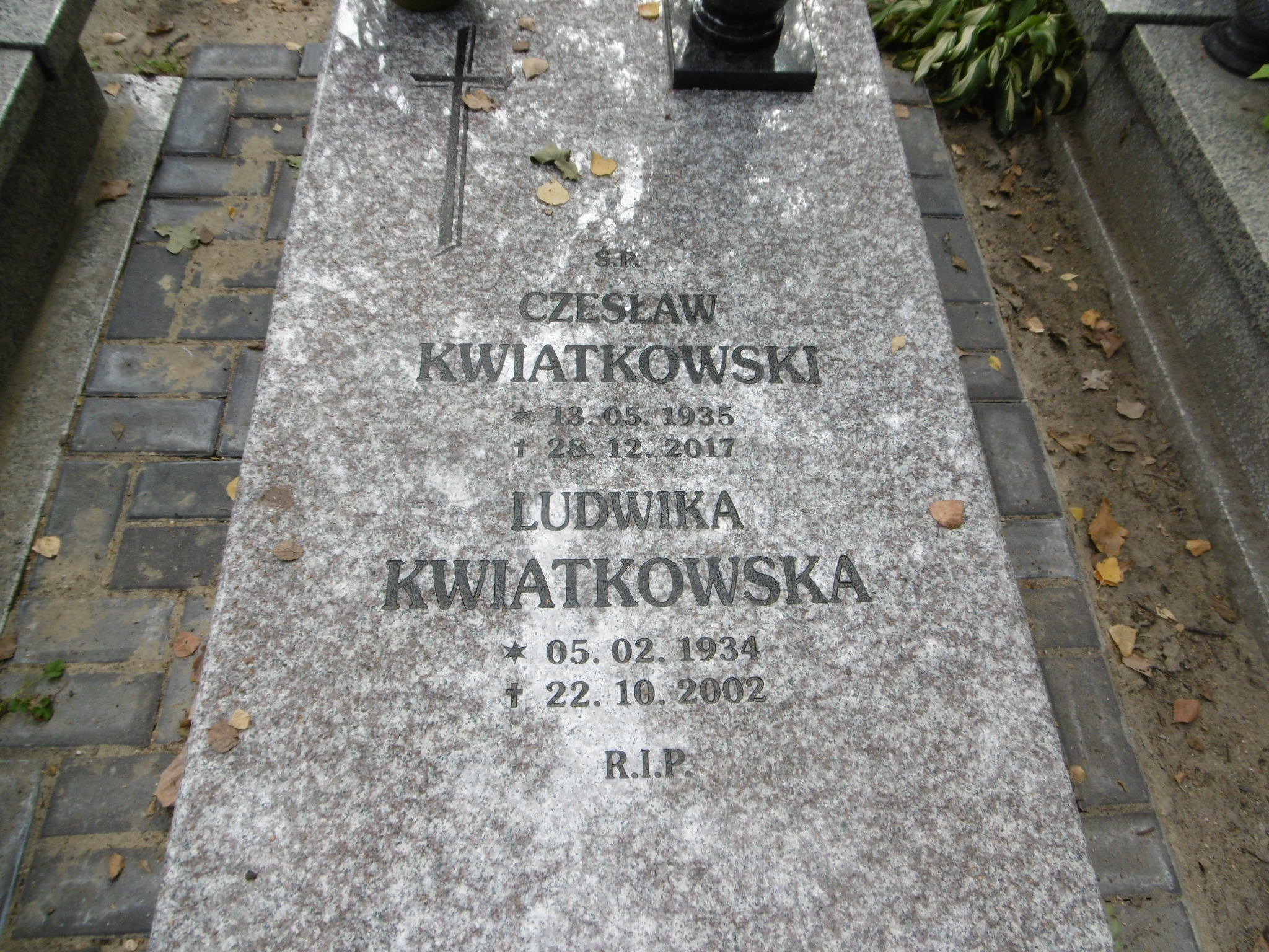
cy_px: 476
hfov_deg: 71.6
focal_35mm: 24
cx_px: 634
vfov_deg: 56.8
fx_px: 880
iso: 100
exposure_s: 1/200
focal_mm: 4.3
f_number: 3.1
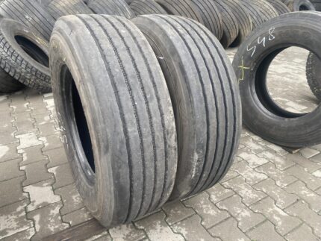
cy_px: 120
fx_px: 241
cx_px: 160
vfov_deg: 53.1
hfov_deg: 67.3
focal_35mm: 26
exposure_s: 1/122
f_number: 1.8
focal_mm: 4.25
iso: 40
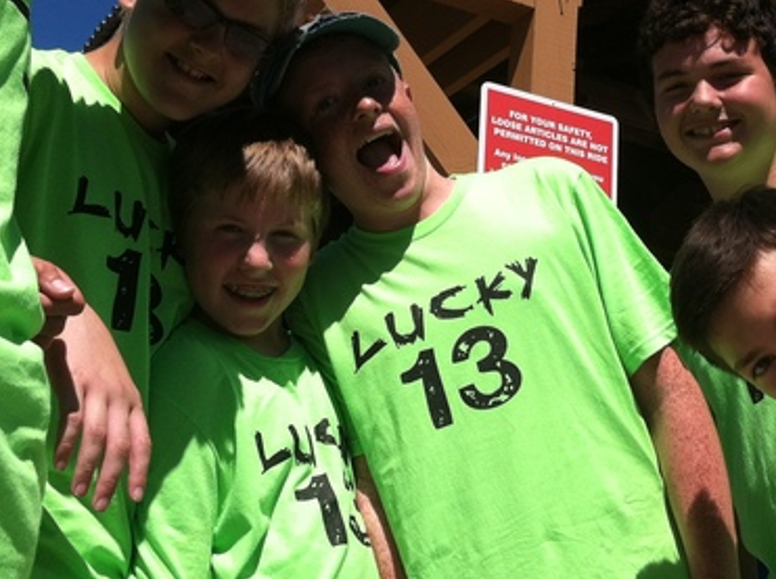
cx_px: 510
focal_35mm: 68
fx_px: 1522
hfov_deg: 28.4
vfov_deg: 21.5
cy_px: 226
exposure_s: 1/1667
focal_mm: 3.85
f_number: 2.8
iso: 80
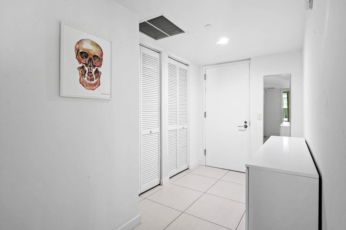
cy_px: 115
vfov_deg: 64.5
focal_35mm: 19
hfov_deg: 87.0
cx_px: 173
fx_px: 182
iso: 200
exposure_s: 1/4
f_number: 8
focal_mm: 19
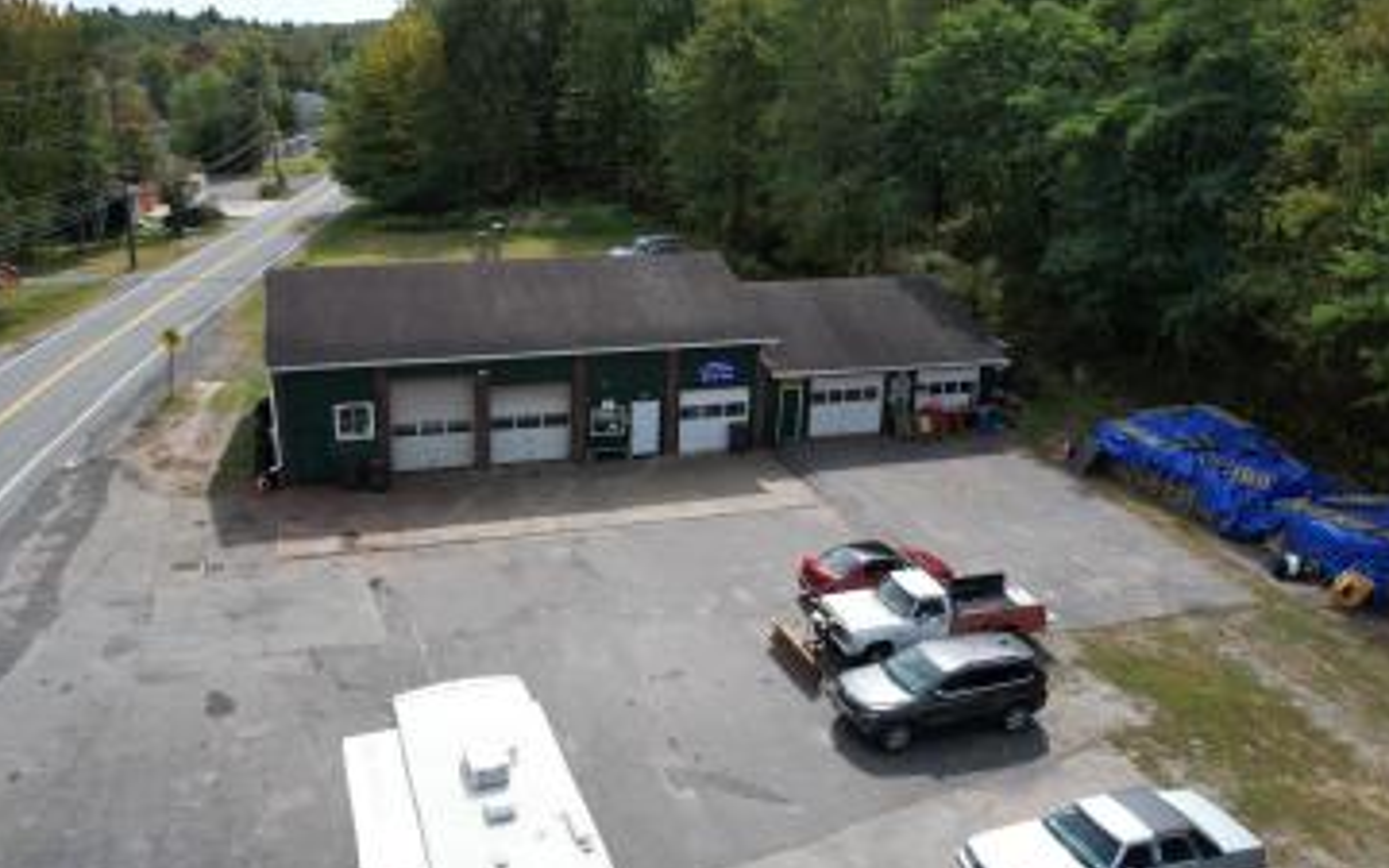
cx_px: 575
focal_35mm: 28
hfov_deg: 66.0
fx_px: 1060
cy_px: 420
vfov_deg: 44.5
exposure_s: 1/1500
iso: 100
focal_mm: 8.38
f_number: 2.8
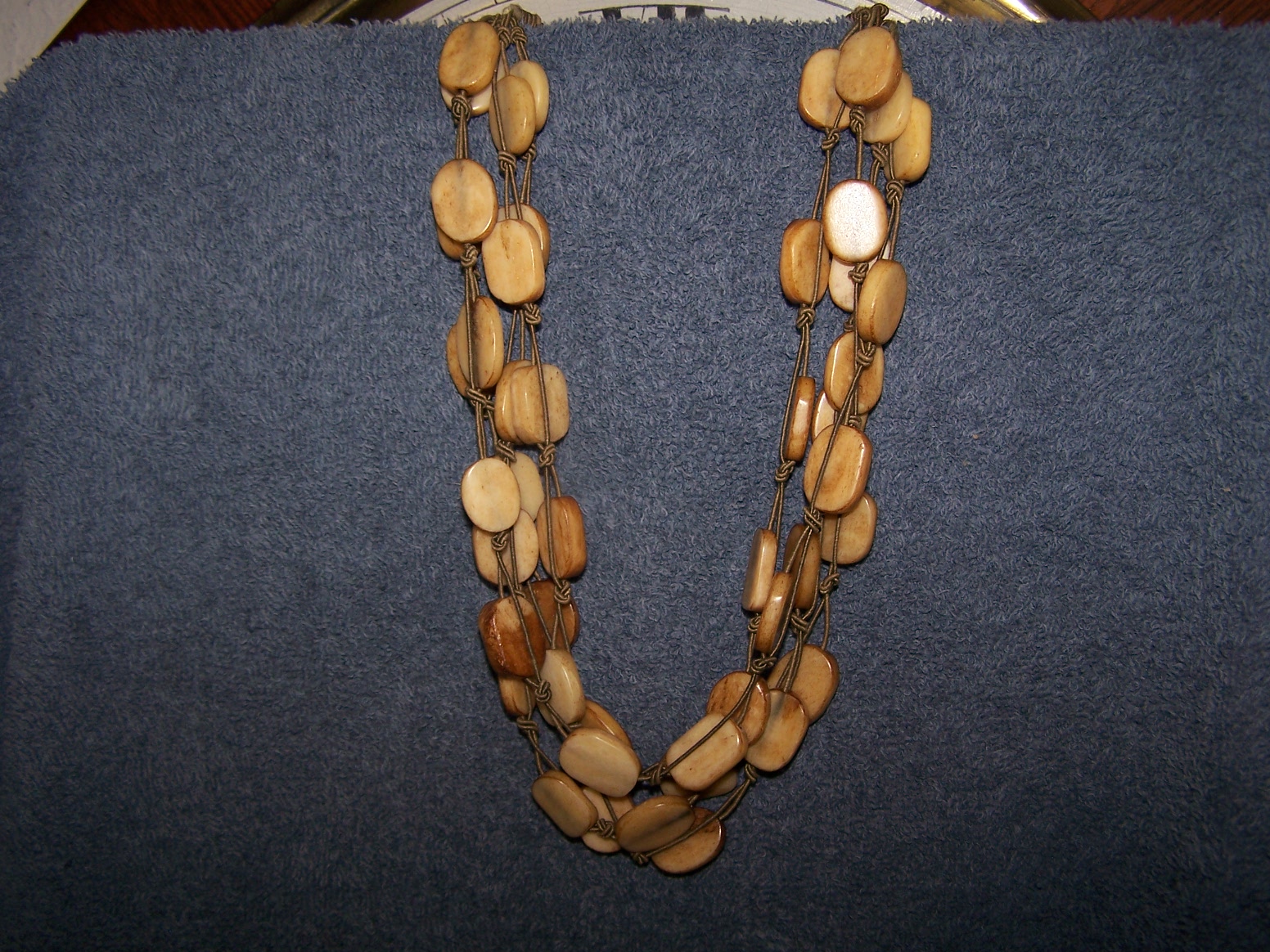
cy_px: 476
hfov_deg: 49.0
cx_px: 635
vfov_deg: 37.7
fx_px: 1394
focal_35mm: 38
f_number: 2.8
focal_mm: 6.3
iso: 80
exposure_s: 1/60
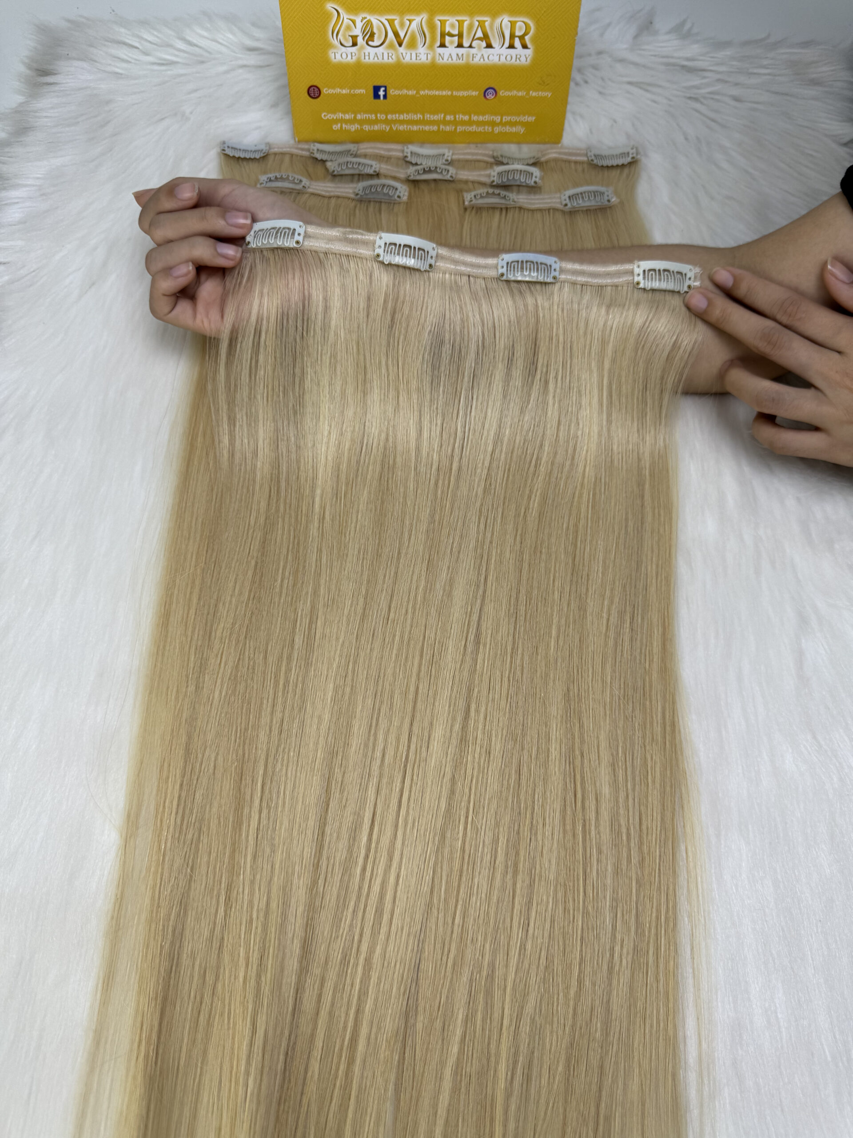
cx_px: 426
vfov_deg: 71.6
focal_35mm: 24
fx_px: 789
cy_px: 569
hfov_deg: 56.8
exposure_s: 1/460
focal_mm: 6.76
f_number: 1.78
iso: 80
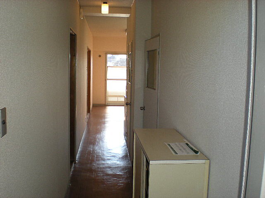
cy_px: 99
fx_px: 291
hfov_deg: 49.0
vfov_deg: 37.7
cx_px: 132
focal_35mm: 38
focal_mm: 6.3
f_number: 3.1
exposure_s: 1/127
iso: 89
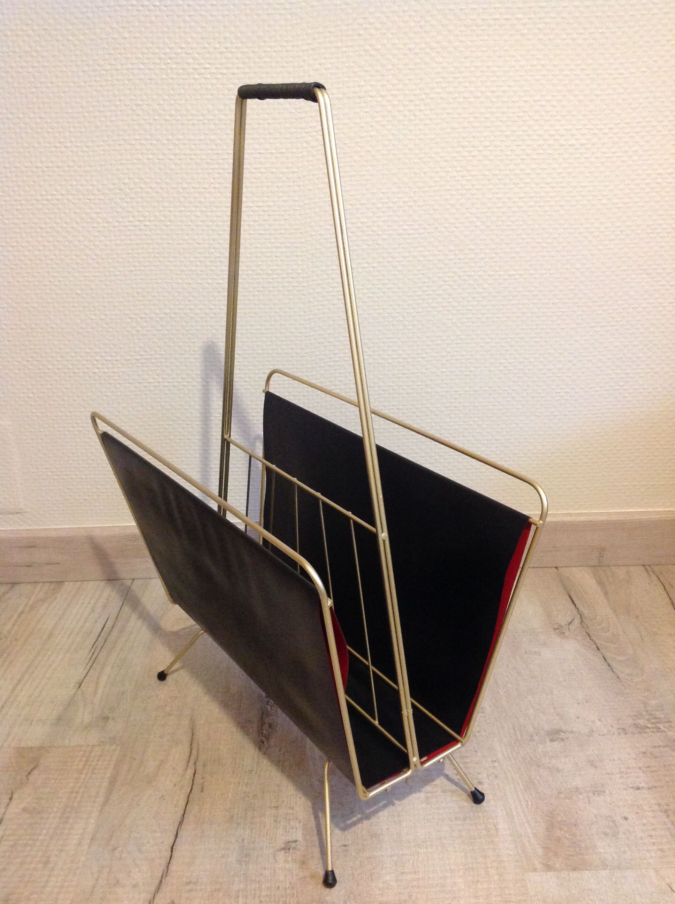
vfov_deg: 52.7
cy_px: 452
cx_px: 338
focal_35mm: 35
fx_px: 912
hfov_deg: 40.6
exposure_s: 1/15
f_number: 2.4
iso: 400
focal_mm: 4.28
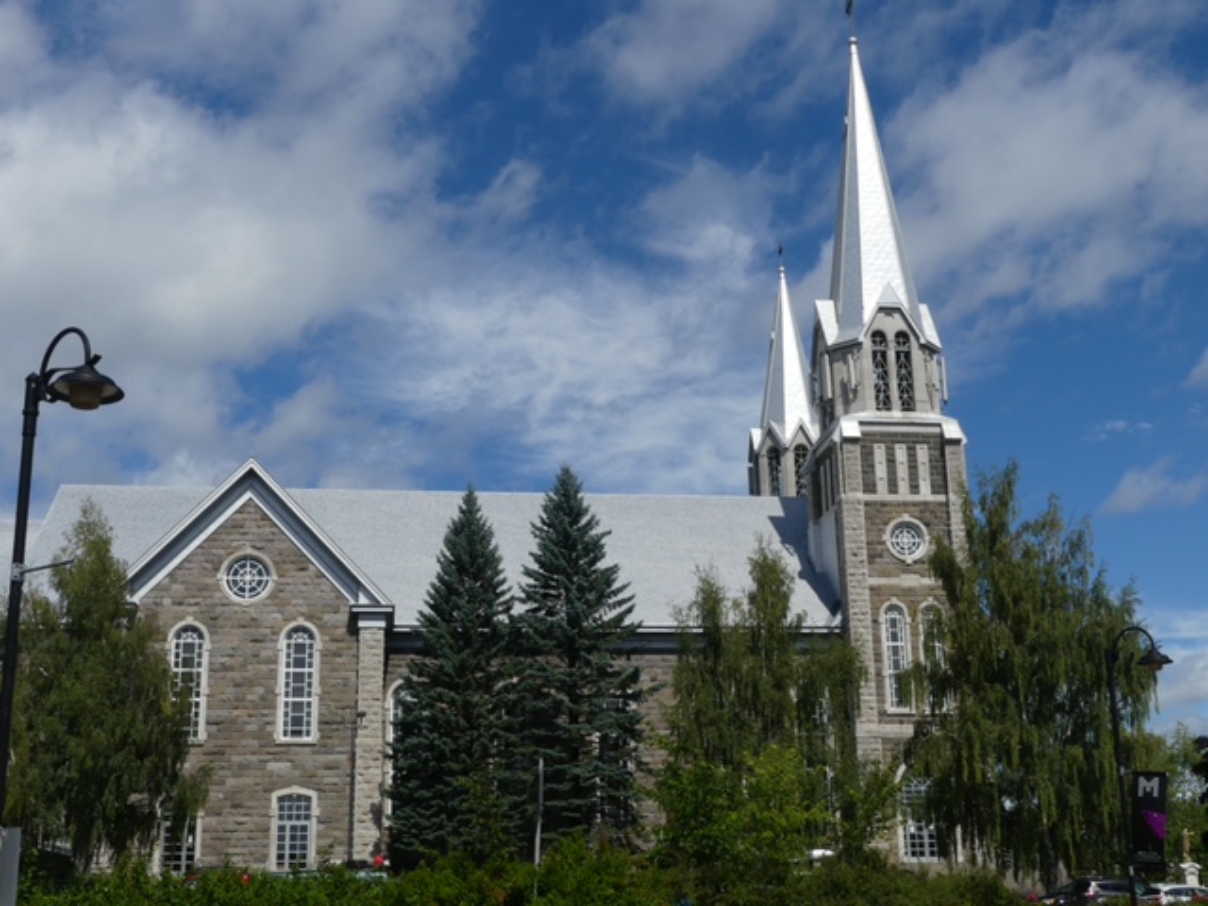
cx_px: 604
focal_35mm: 45
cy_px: 453
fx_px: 1570
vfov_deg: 32.2
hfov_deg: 42.1
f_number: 4.5
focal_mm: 8.1
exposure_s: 1/1600
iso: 100
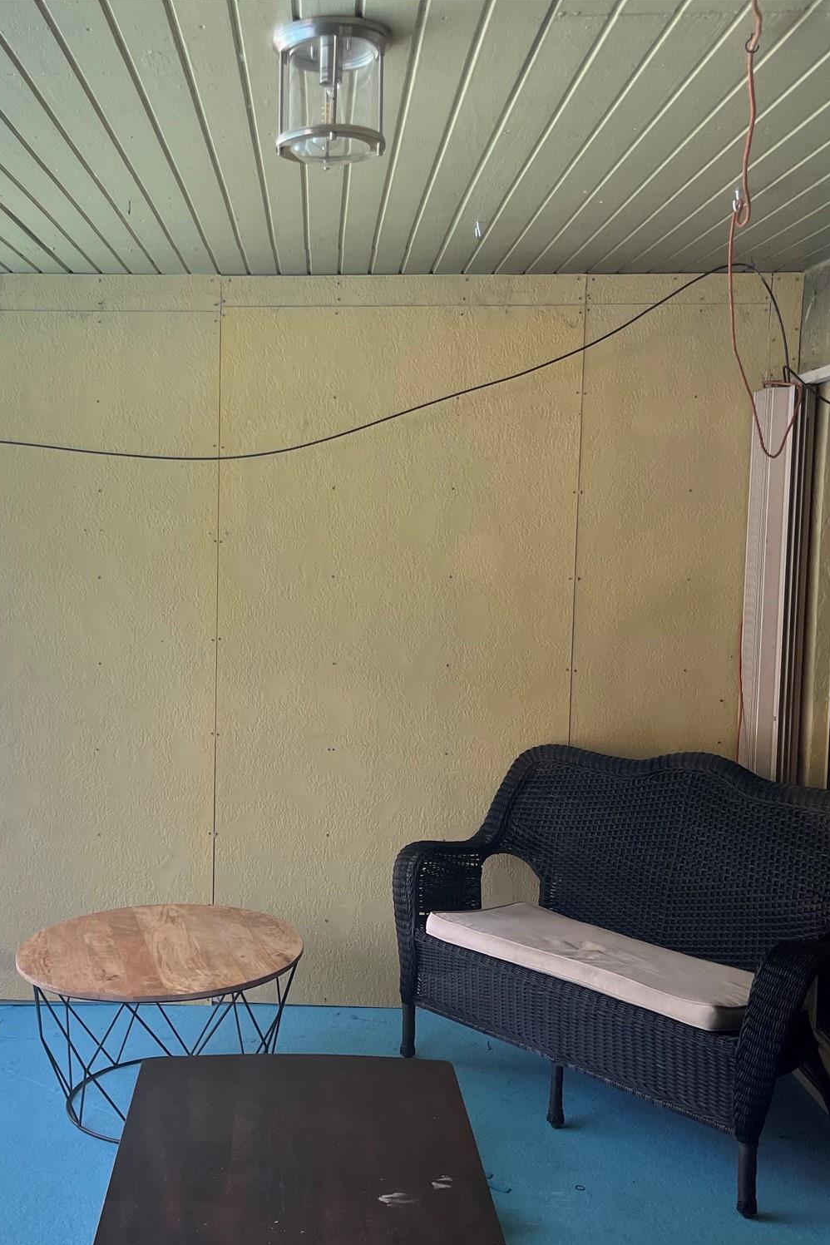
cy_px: 635
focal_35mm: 37
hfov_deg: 35.2
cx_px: 220
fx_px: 1279
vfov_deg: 51.9
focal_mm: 5.1
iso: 80
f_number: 1.6
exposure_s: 1/121
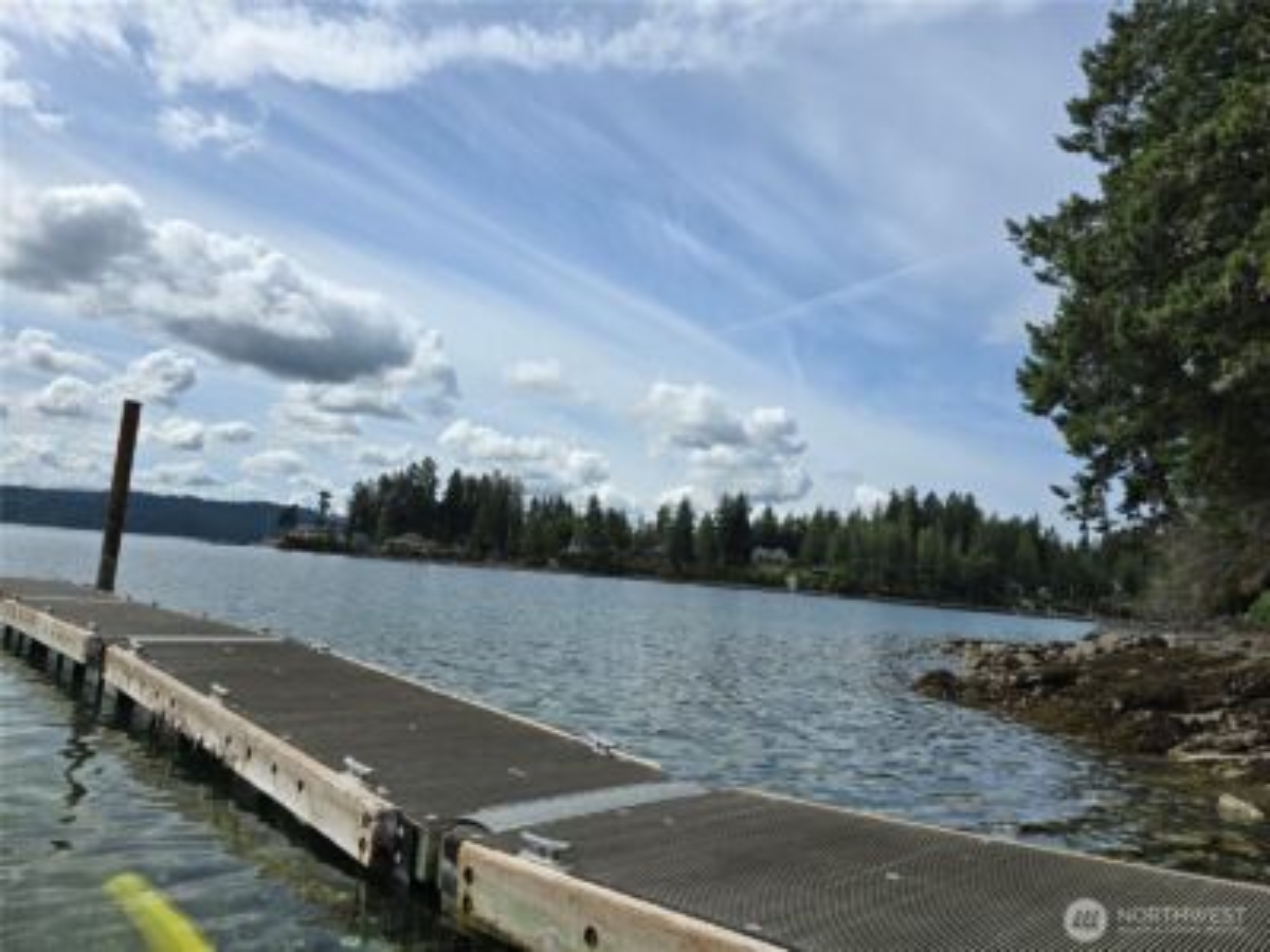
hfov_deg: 73.9
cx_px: 635
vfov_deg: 58.9
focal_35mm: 23
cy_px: 476
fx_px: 844
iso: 12
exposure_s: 1/1559
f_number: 1.7
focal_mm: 6.3
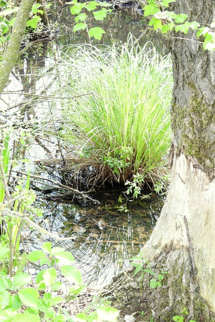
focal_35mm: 83
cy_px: 191
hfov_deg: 16.4
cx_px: 157
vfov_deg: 24.4
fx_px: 743
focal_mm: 10.7
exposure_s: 1/50
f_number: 3.5
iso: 100
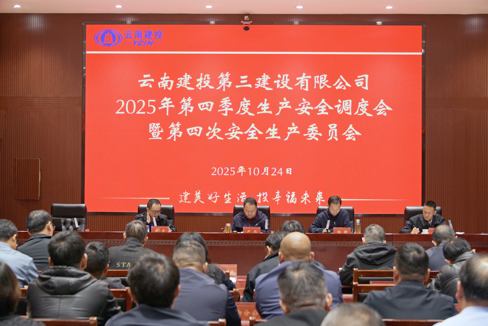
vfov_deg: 20.9
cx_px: 244
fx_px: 881
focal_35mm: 65
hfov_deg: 31.0
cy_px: 163
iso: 1250
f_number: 6.3
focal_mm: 65
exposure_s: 1/160
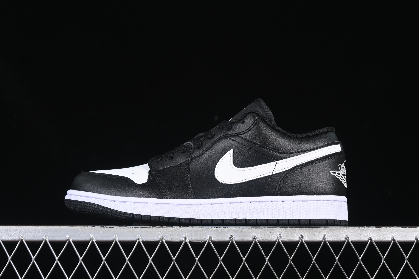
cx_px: 210
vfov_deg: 18.2
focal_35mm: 75
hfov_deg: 27.0
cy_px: 140
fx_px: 873
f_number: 6.3
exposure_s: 1/60
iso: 160
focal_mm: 50
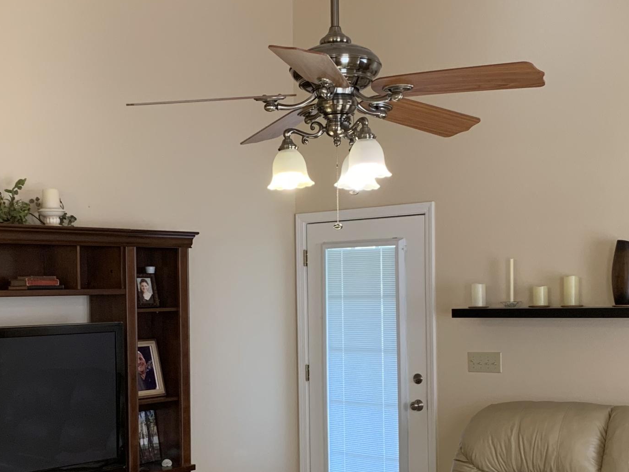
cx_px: 273
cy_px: 322
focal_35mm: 57
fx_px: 1036
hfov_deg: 33.7
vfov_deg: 25.5
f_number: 1.8
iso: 125
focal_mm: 4.25
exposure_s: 1/60
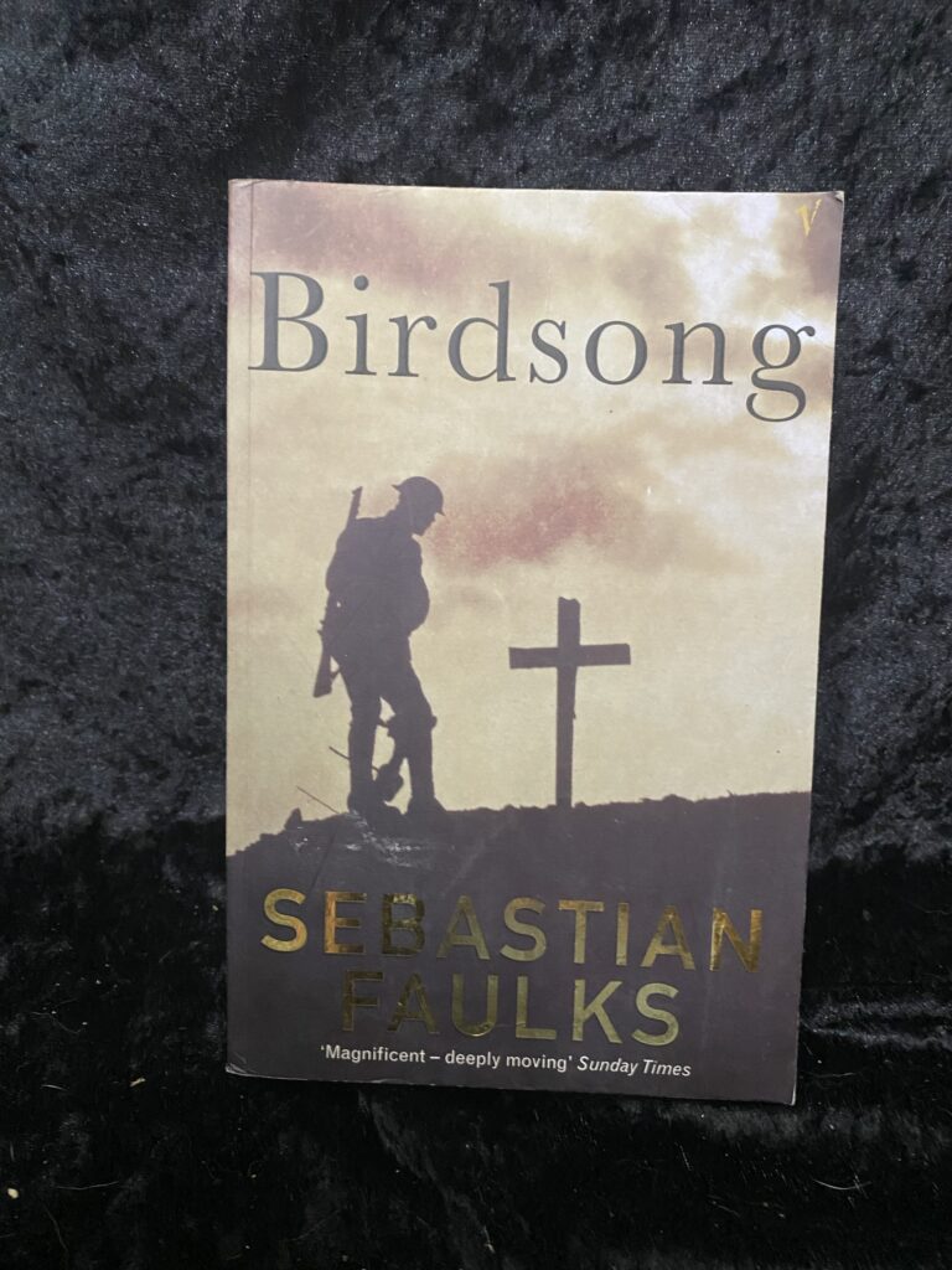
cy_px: 635
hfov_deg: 53.1
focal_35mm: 26
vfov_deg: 67.3
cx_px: 476
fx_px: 953
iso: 500
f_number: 1.8
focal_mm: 4.25
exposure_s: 1/25
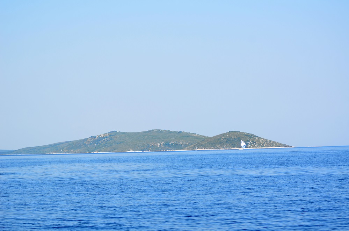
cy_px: 116
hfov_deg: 19.5
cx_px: 174
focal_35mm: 105
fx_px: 1015
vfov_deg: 13.0
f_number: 4.5
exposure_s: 1/400
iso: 100
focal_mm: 70
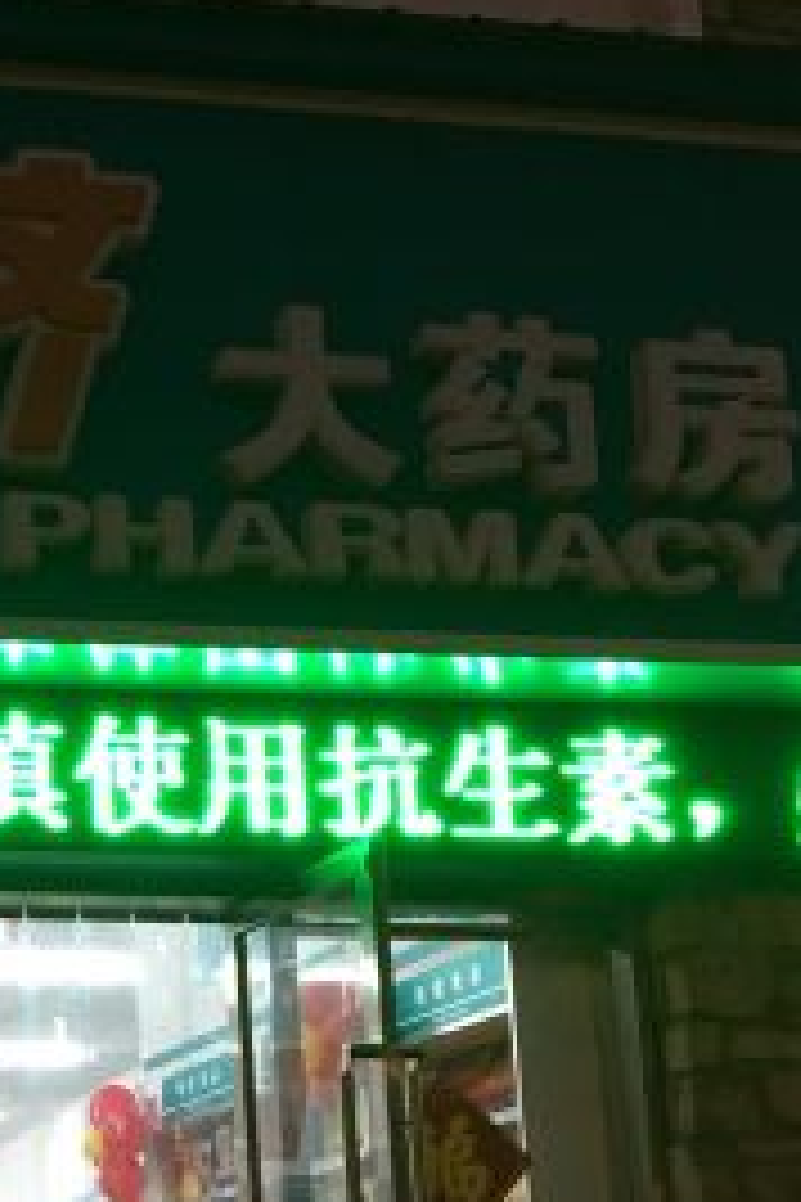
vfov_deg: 25.4
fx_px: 2636
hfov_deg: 16.3
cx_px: -241
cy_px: 905
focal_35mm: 79
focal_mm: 4.15
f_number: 2.2
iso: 100
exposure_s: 1/33
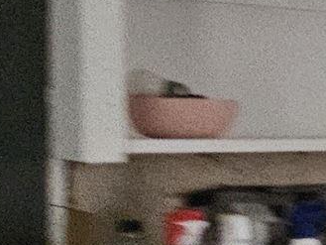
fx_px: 857
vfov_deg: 16.2
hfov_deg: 13.9
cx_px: 811
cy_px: 114
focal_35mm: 91
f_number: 2.2
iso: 500
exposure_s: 1/30
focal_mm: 2.2
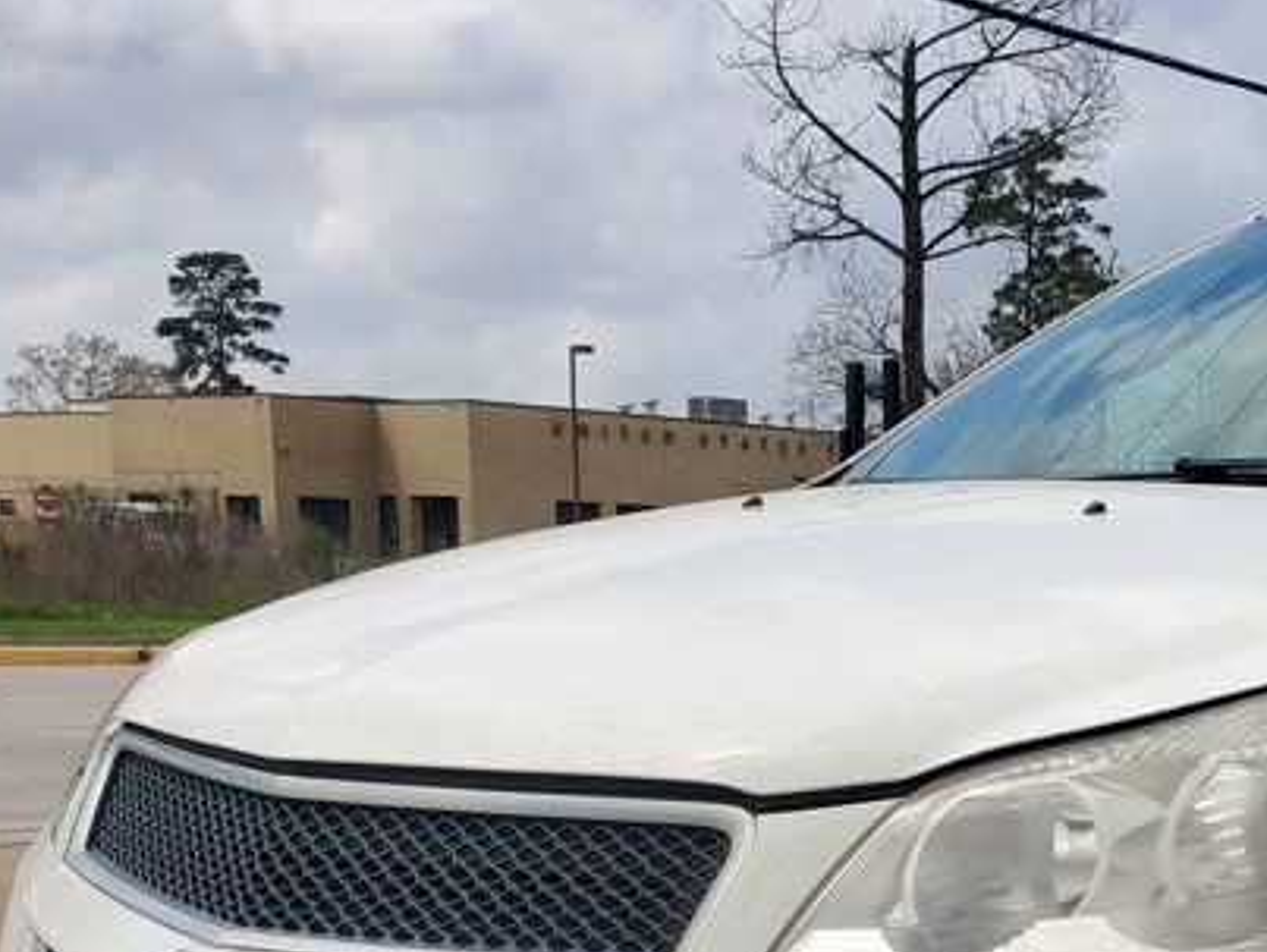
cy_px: 1103
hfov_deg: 26.8
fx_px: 2418
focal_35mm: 66
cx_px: 1421
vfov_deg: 21.0
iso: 50
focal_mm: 4.3
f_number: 2.4
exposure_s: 1/1967
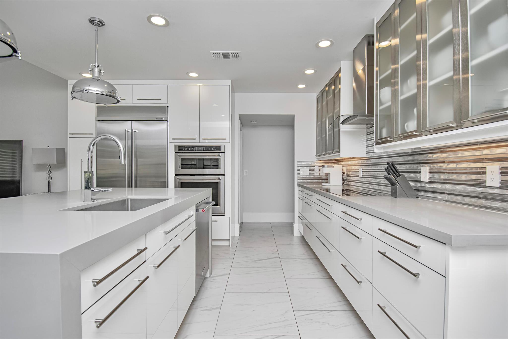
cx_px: 254
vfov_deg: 69.6
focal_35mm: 17
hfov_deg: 92.4
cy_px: 170
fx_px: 243
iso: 400
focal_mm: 11.5
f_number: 5.6
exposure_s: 1/125
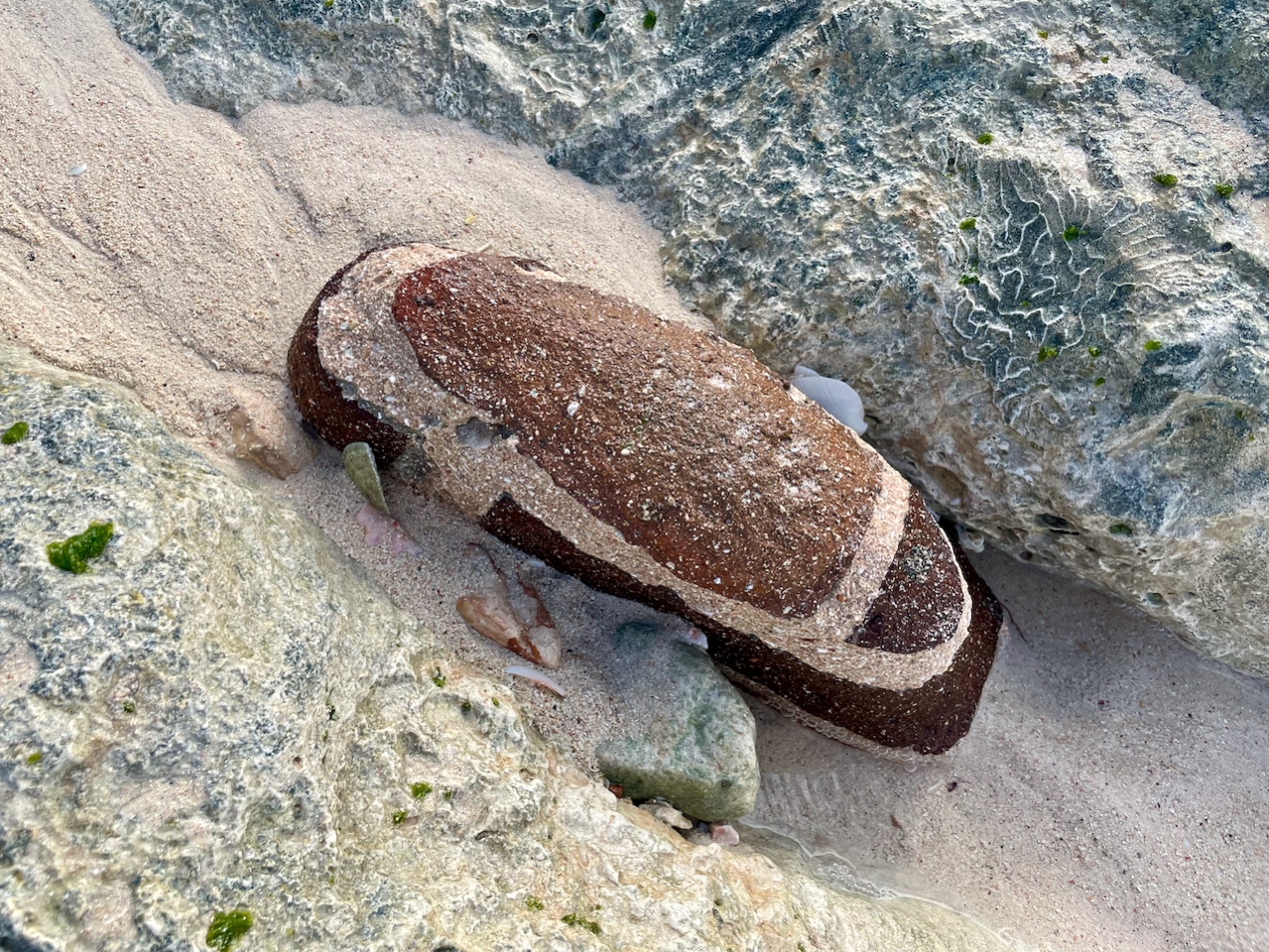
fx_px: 953
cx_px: 634
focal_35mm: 26
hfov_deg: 67.3
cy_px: 476
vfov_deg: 53.1
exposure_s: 1/1825
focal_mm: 4.2
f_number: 1.6
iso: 32
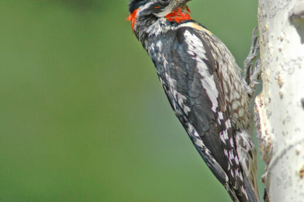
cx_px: 118
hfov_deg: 3.1
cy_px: 97
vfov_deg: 2.1
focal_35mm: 665
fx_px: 5612
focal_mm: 300
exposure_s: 1/1600
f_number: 4
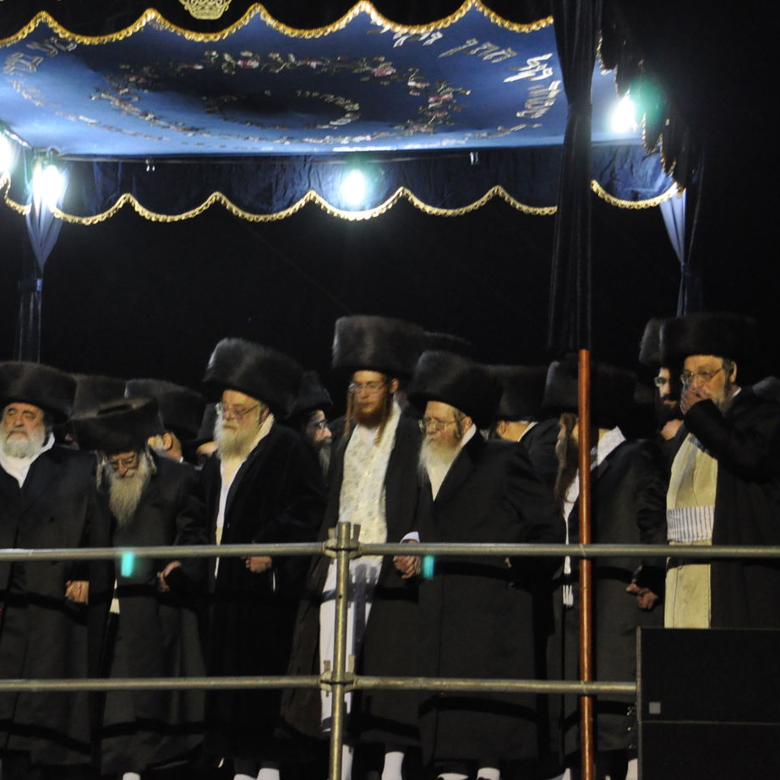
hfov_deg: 10.5
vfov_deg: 10.5
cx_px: 248
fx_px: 4232
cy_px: 388
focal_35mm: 166
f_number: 5.6
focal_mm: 86
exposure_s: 1/50
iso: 2000
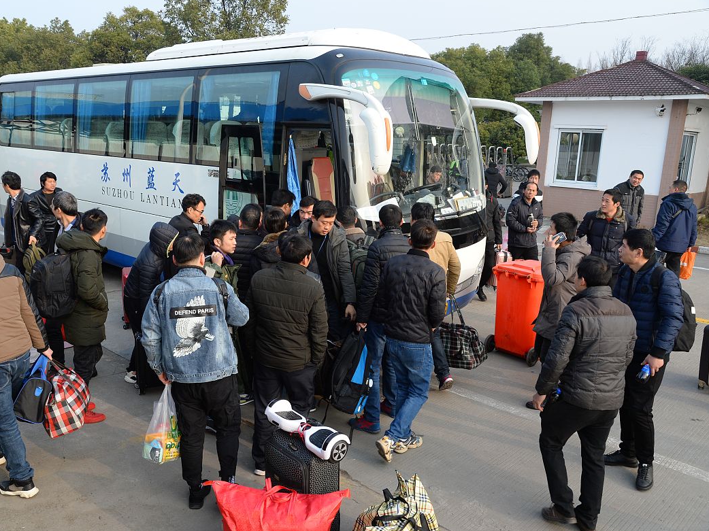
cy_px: 263
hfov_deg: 58.2
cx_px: 309
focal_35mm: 31
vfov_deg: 45.4
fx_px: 635
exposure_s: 1/250
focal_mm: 28
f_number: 8
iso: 400
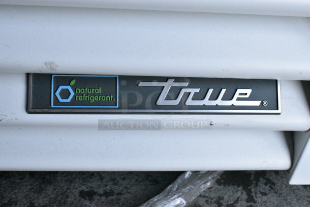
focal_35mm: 48
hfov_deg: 41.1
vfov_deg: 28.1
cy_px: 104
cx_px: 155
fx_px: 414
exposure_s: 1/500
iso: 6400
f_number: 11
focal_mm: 32
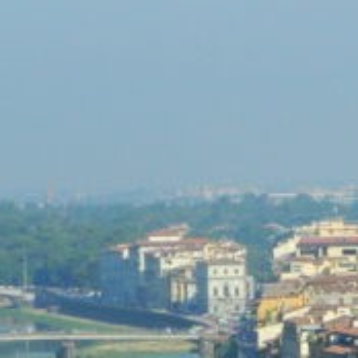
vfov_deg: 3.5
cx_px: 179
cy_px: 342
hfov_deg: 3.5
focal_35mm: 503
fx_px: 5885
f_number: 4.7
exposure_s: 1/640
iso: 80
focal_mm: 23.2
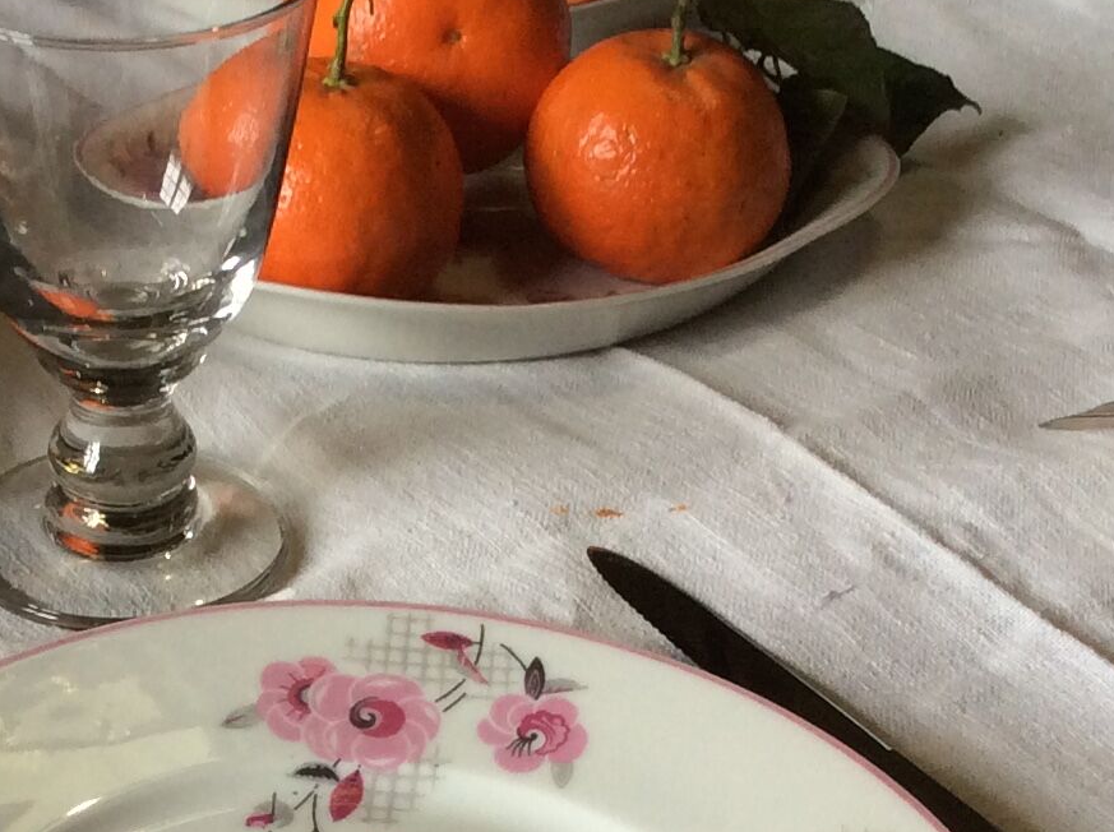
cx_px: 181
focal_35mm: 95
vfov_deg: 15.3
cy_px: 814
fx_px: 3053
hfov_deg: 20.4
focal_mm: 3.3
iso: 50
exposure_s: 1/50
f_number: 2.4
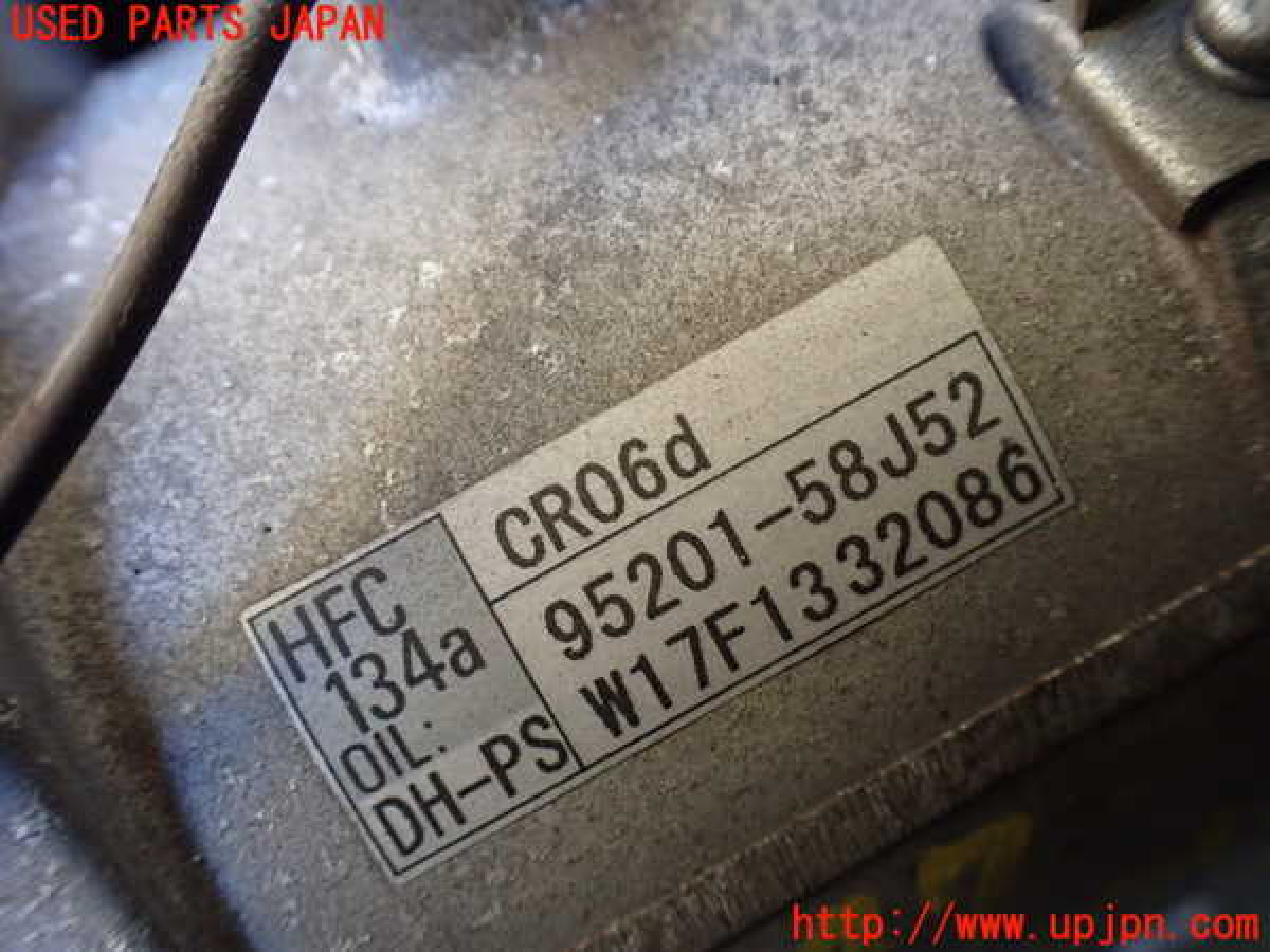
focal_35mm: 30
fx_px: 1101
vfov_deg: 46.8
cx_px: 635
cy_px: 476
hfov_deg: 60.0
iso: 640
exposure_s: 1/125
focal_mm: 5.4
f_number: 2.3
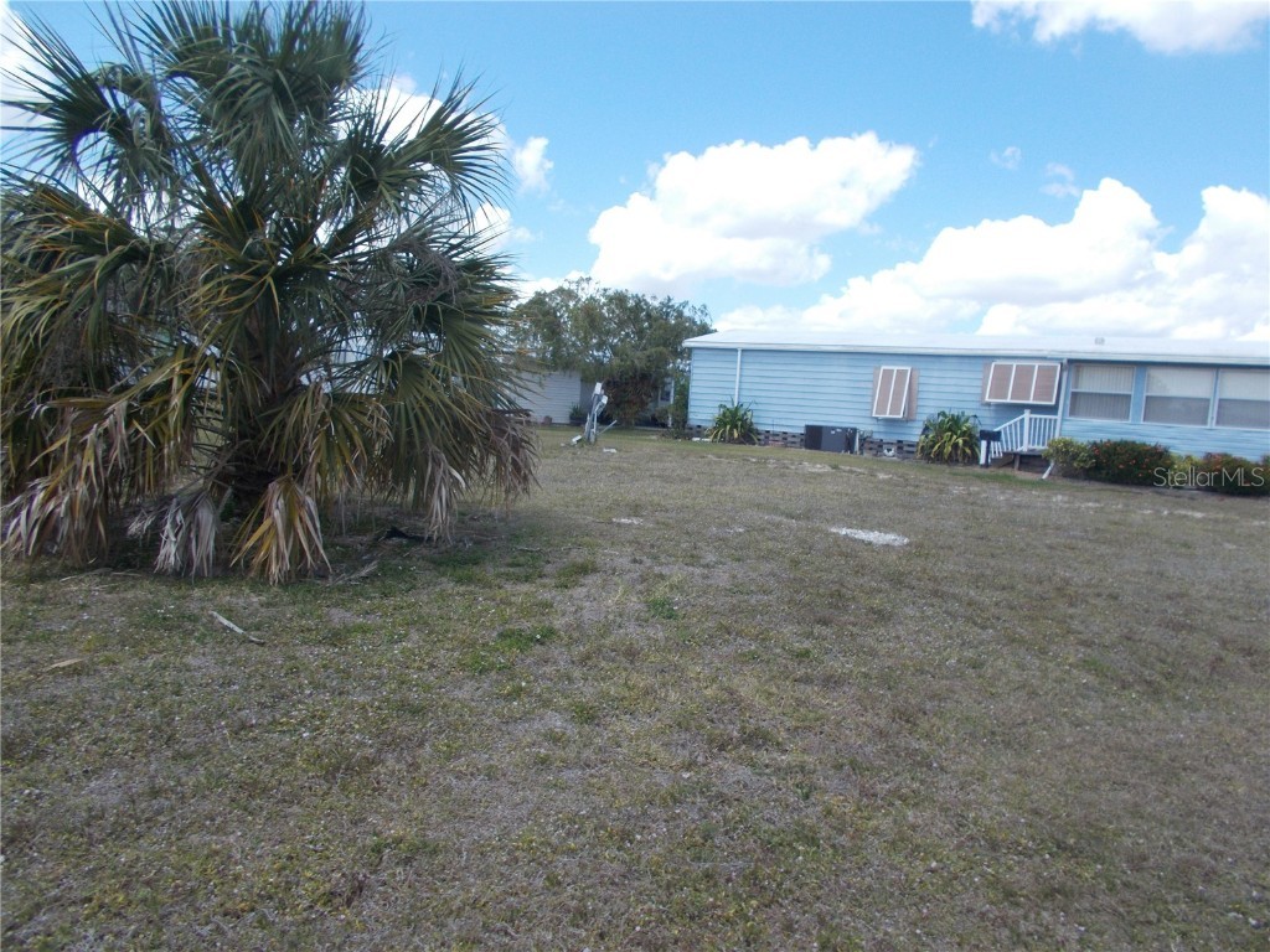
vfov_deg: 53.1
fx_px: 954
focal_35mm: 26
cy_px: 476
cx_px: 635
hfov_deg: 67.3
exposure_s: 1/100
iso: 80
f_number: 8
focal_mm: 4.6
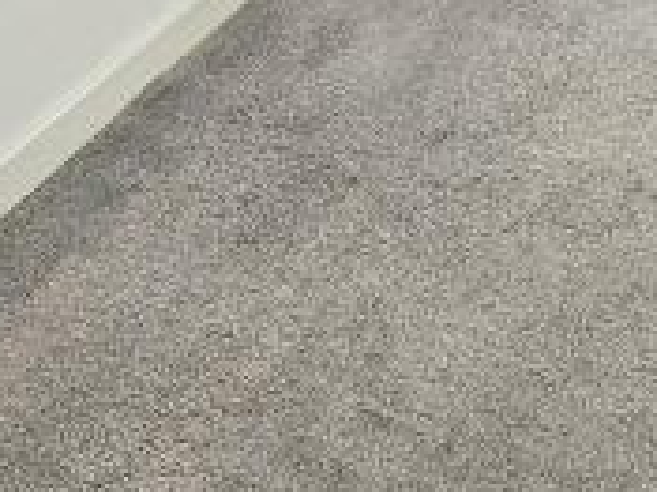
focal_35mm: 76
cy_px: -364
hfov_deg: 23.3
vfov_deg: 16.5
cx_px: 807
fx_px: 1441
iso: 64
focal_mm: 2.2
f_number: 2.2
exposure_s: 1/60.2
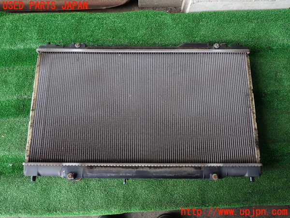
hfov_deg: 56.8
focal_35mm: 32
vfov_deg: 44.2
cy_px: 109
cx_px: 145
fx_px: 268
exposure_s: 1/100
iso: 100
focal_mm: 5.79
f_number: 3.2
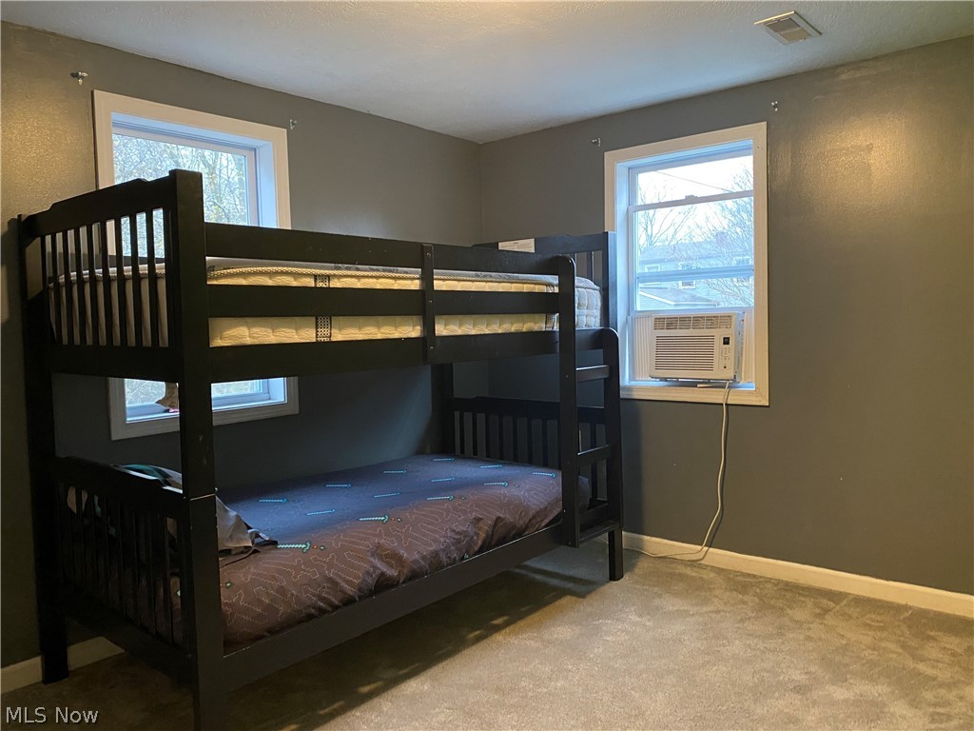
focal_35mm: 26
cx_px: 487
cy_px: 366
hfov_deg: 67.3
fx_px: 732
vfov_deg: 53.1
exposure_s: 1/30
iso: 500
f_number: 1.8
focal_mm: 4.25
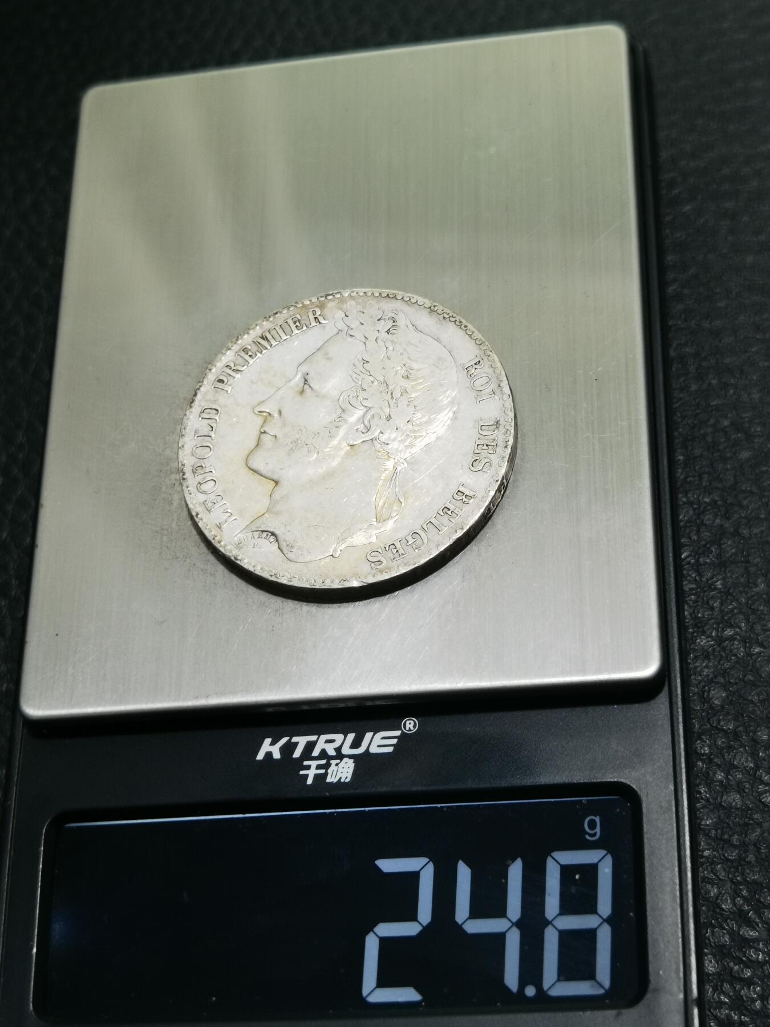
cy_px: 514
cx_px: 385
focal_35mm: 62
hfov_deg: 23.7
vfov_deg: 31.2
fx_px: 1839
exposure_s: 1/100
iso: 100
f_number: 1.9
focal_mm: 6.67
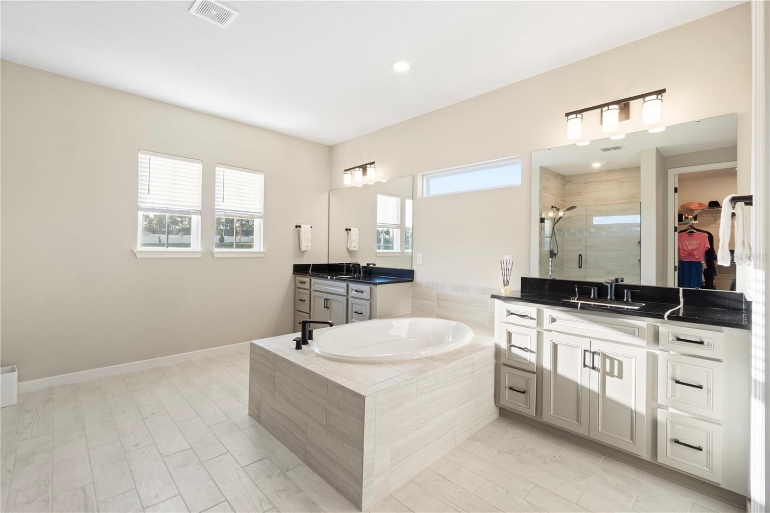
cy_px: 256
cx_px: 385
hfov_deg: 100.4
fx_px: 321
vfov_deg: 77.3
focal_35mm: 15
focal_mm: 10
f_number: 8
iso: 100
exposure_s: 1/5
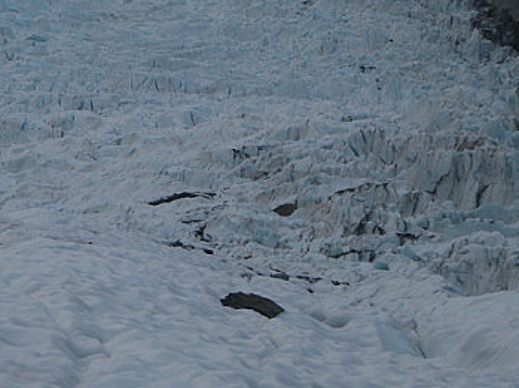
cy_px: 138
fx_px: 2007
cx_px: 77
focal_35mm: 134
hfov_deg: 14.6
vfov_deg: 11.0
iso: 50
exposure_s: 1/250
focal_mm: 13.18
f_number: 4.5
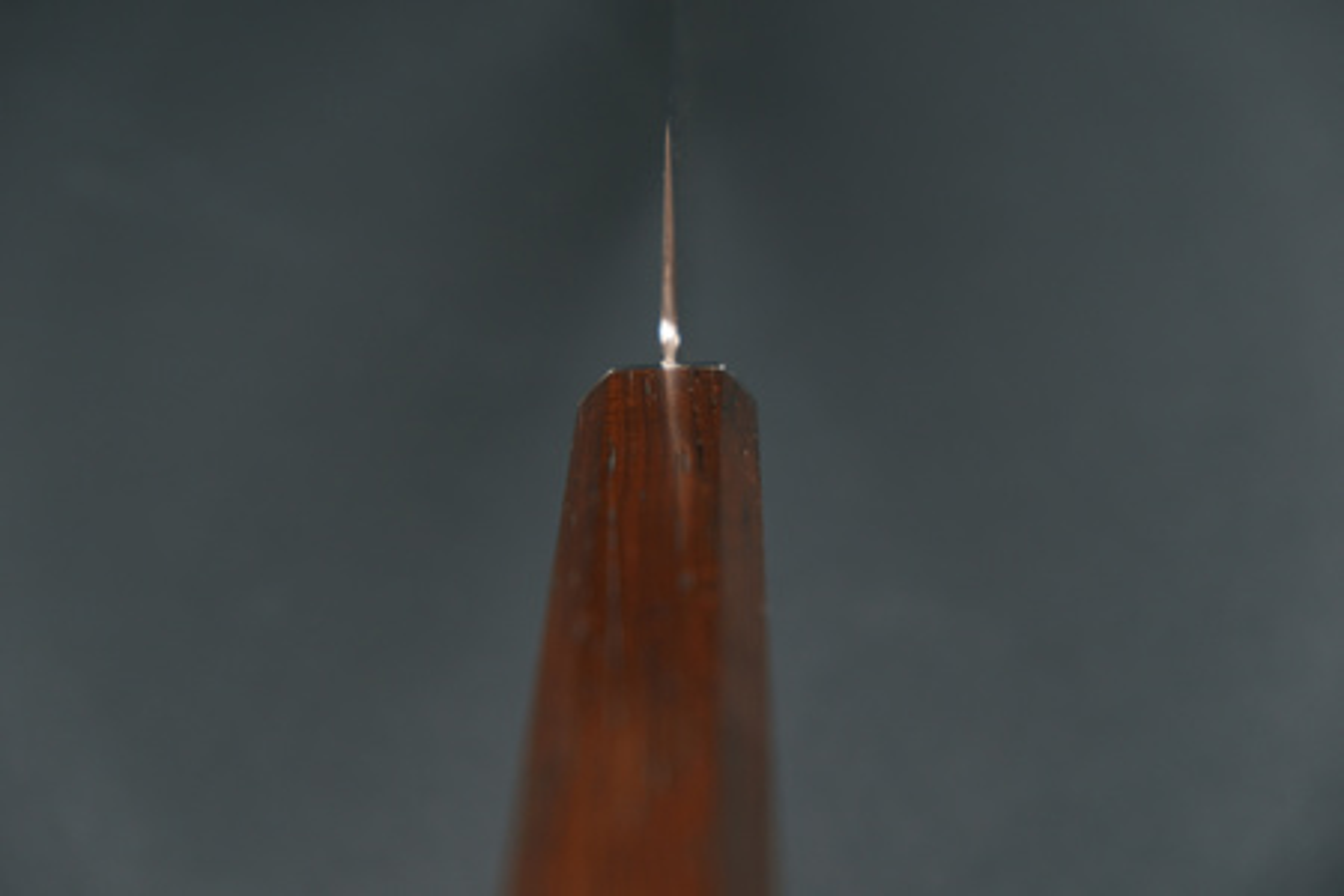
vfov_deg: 16.5
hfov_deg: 24.5
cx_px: 672
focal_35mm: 83
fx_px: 3098
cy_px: 448
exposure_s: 1/125
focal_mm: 55
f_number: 4
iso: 400
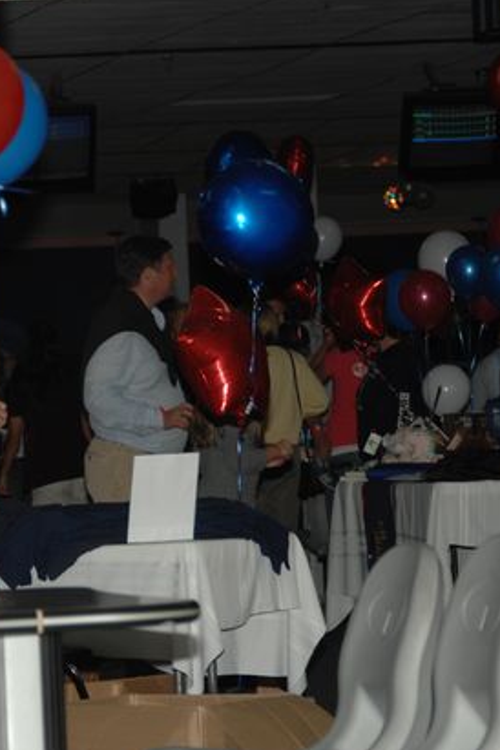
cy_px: 377
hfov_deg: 5.6
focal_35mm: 245
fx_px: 5099
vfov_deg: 8.4
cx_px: 120
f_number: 5.3
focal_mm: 105
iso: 200
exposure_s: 1/125
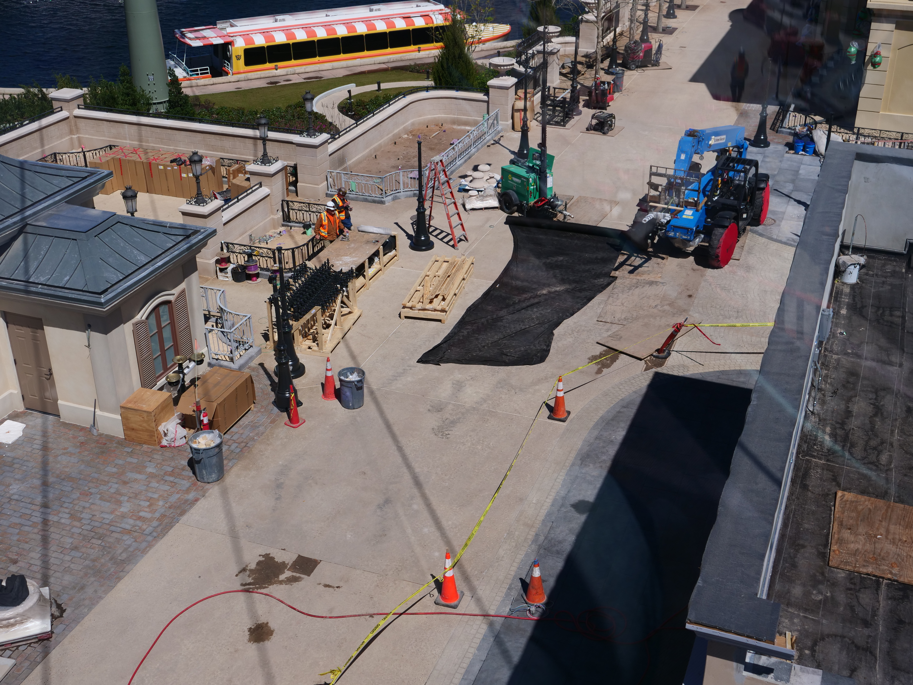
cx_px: 456
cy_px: 342
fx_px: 1055
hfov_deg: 46.8
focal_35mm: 40
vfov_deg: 36.0
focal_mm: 20
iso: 200
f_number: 4
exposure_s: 1/1000
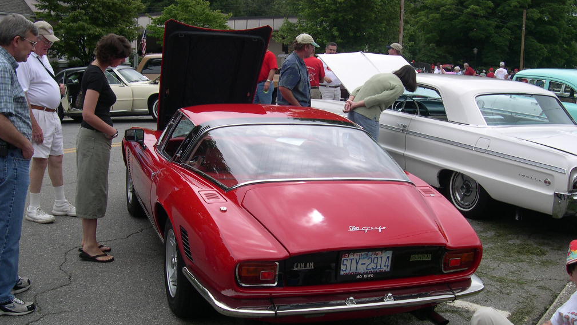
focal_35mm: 42
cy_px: 179
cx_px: 288
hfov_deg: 48.3
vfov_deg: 28.3
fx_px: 643
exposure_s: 1/150
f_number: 7.6
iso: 100
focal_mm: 8
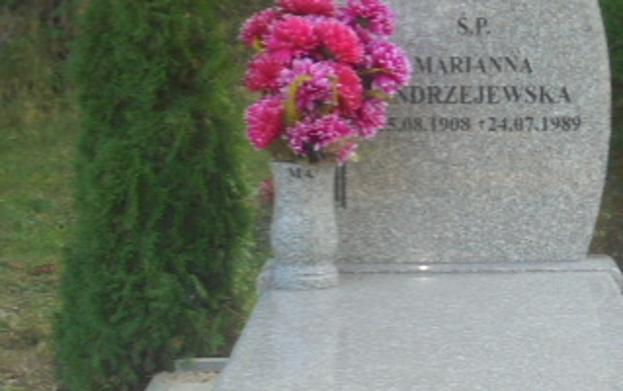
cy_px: 280
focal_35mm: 119
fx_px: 2022
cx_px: 514
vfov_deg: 11.0
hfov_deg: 17.3
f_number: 5.2
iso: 100
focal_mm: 10.1
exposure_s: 1/50
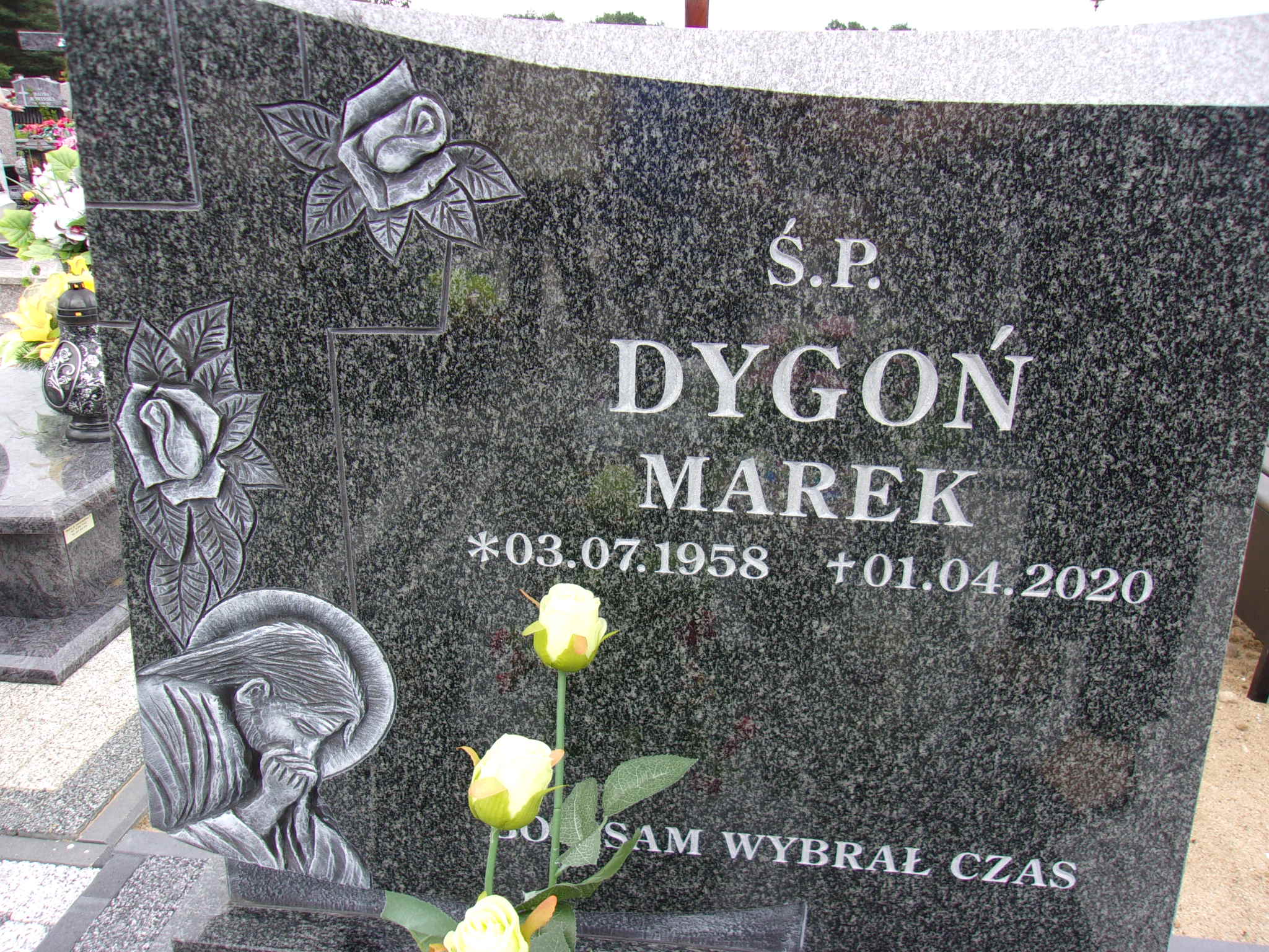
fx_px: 990
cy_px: 476
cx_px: 634
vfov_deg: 51.4
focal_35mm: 27
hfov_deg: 65.3
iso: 80
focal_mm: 4.9
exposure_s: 1/210
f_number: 3
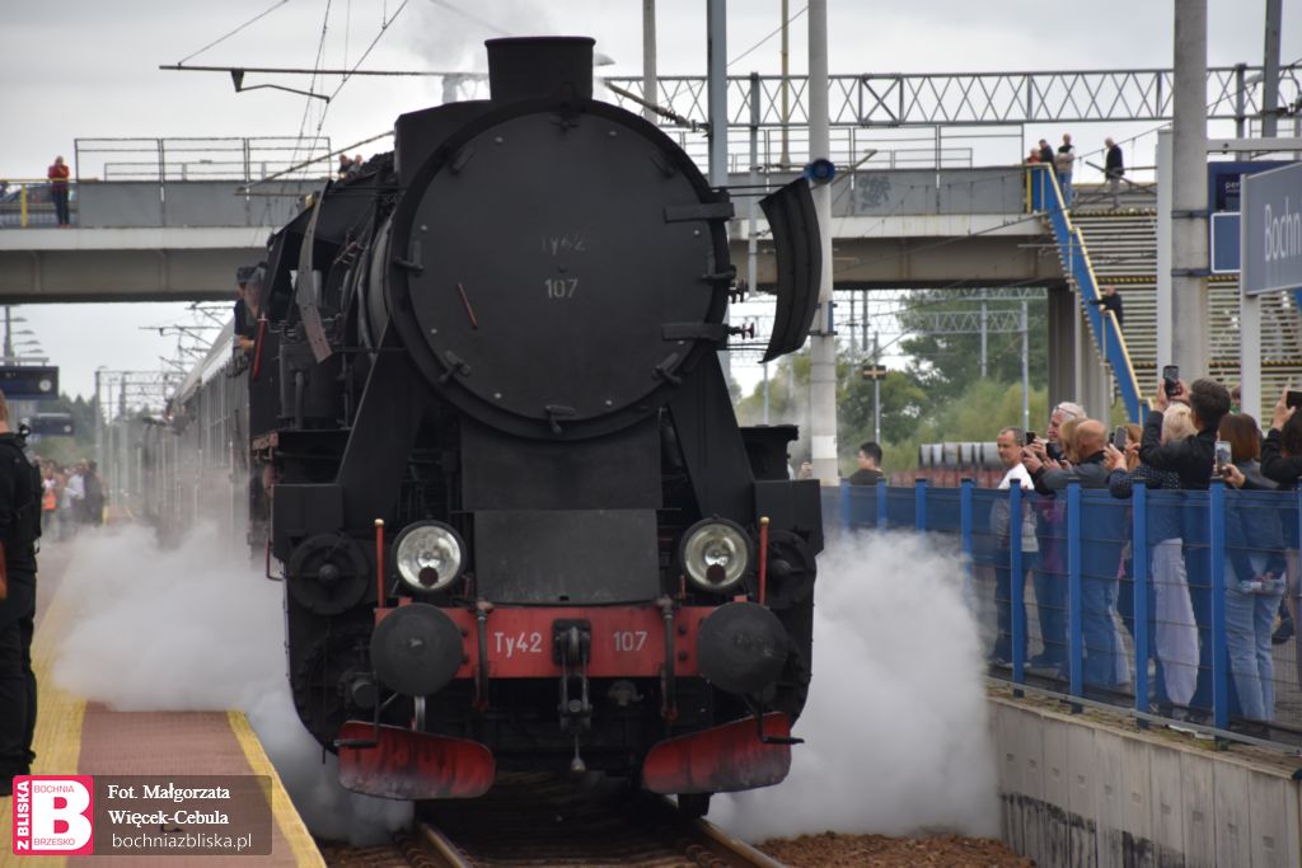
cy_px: 434
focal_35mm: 195
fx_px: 7053
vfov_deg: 7.0
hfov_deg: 10.5
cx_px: 651
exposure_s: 1/400
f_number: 5.6
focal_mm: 130
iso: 400
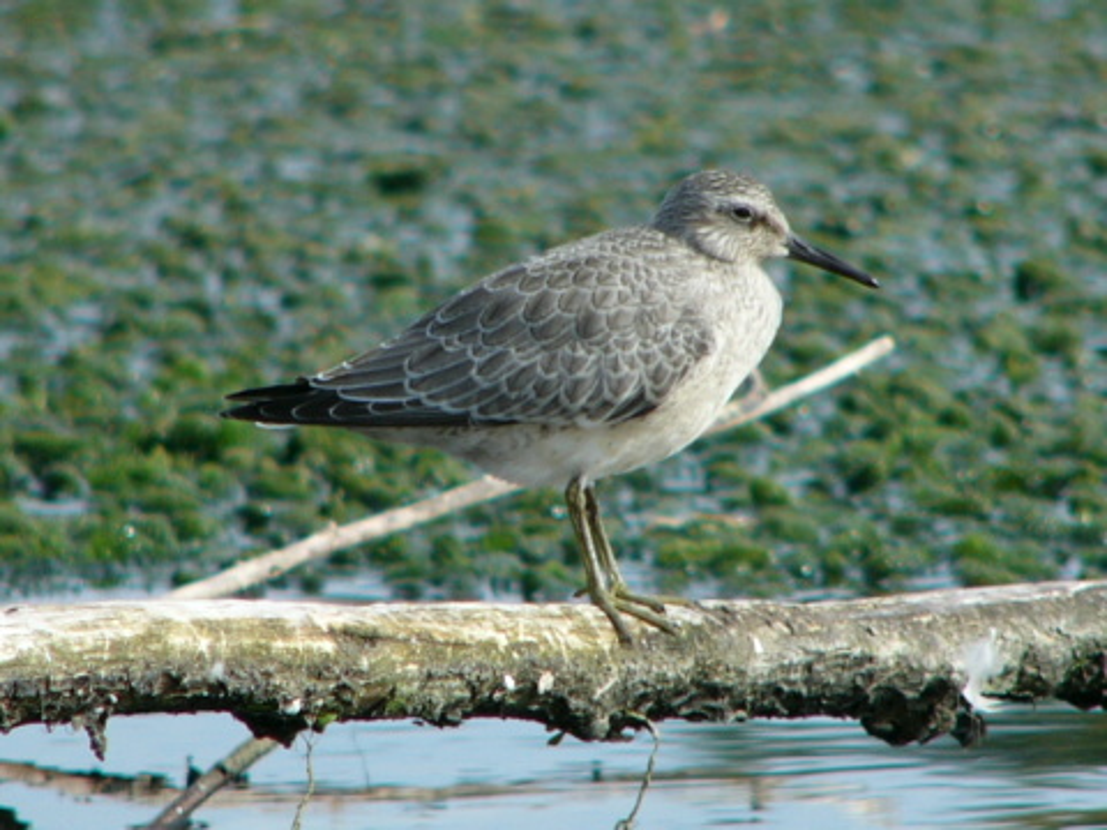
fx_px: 12920
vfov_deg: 3.7
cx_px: 554
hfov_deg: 4.9
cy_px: 415
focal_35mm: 404
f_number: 3.3
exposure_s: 1/400
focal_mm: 67.3
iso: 50
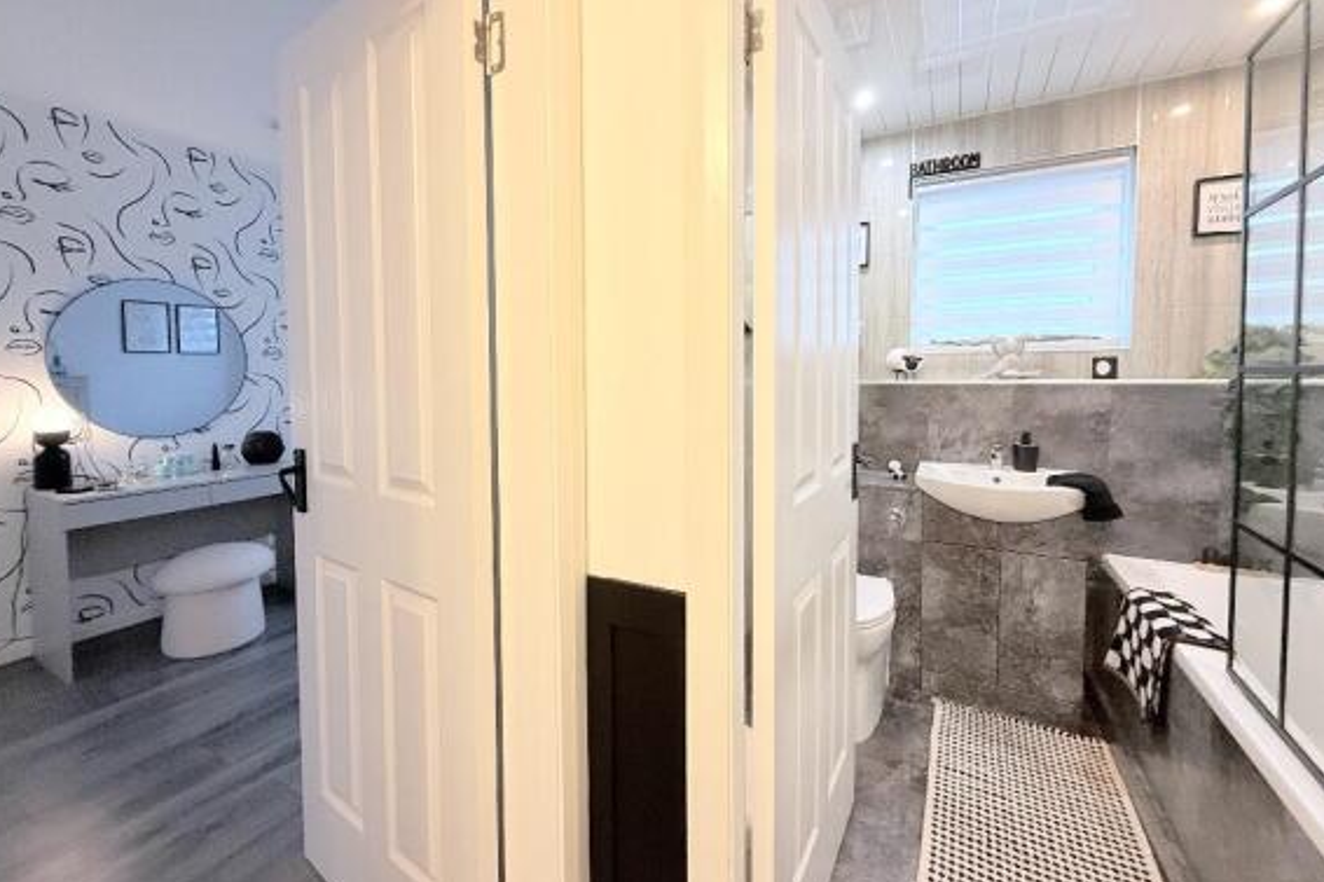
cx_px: 651
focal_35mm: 15
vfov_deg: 77.1
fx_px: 551
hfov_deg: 100.4
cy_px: 397
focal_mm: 2.22
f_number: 2.2
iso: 200
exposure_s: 1/100
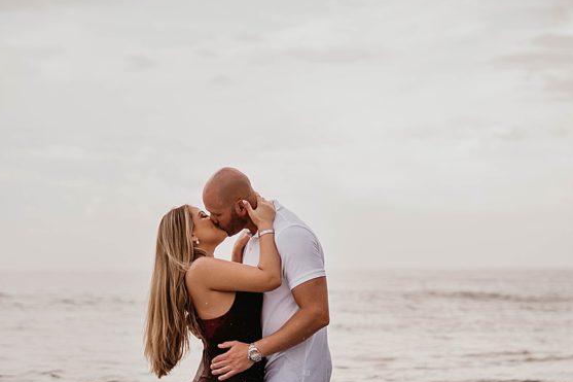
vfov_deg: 14.8
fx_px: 1464
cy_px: 308
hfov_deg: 22.1
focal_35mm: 92
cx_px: 313
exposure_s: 1/1250
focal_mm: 50
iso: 320
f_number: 1.8
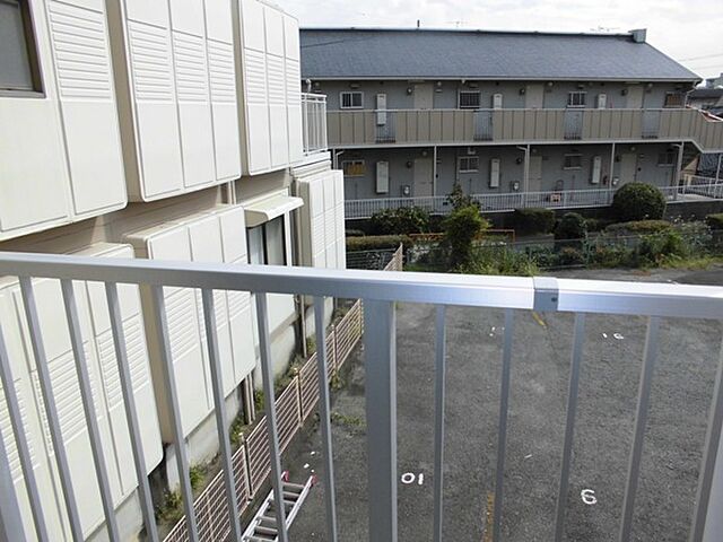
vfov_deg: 53.1
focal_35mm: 26
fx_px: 543
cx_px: 362
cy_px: 271
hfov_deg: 67.3
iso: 100
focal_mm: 4.6
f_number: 3.5
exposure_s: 1/800
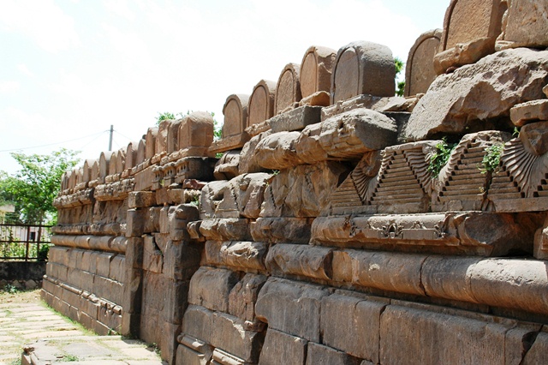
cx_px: 274
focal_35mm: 48
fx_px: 730
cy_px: 182
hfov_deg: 41.1
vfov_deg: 28.0
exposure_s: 1/250
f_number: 10
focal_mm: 32
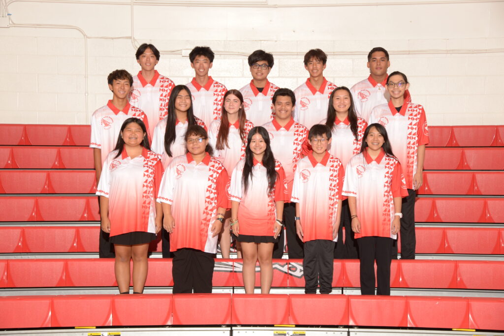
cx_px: 252
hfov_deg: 23.6
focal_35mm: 86
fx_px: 1204
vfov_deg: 15.9
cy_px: 168
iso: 640
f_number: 10
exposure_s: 1/125
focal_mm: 86
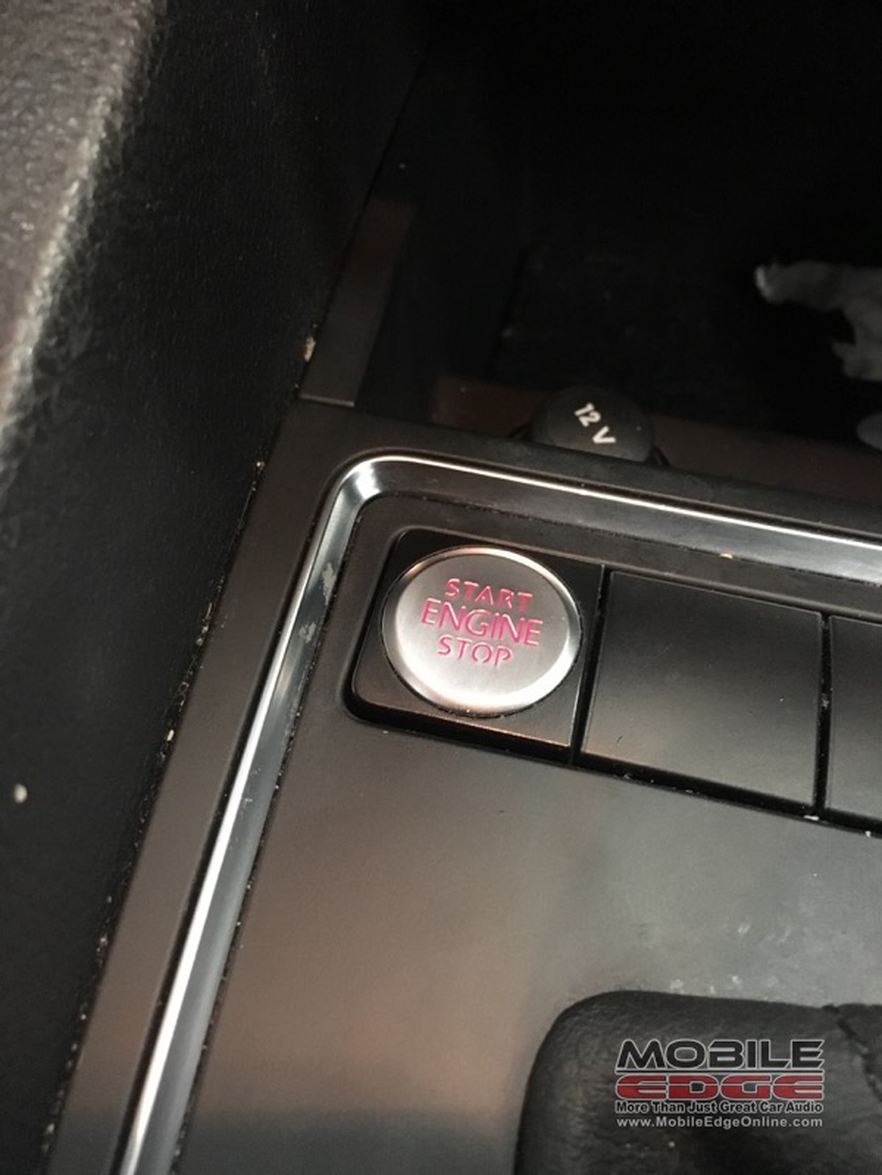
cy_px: 588
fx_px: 985
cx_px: 441
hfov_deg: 48.2
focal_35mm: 29
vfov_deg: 61.7
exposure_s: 1/15
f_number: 2.2
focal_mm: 4.15
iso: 640
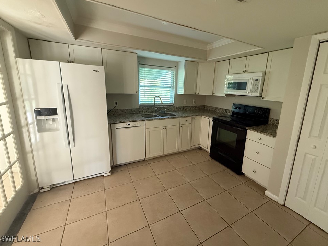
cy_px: 115
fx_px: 142
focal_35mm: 15
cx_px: 174
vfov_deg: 81.6
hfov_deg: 98.1
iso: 640
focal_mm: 2.22
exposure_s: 1/60
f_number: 2.2
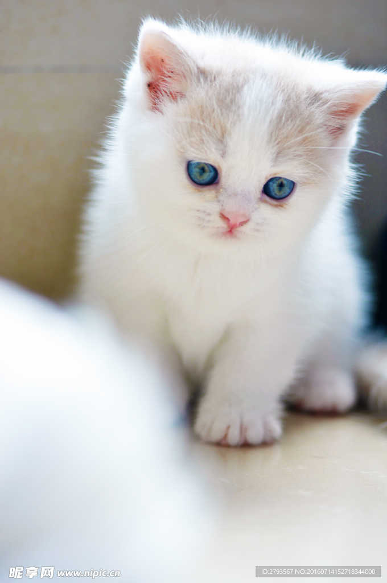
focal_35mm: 158
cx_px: 194
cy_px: 292
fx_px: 2546
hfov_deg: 8.7
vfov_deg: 13.1
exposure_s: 1/100
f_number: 4
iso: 100
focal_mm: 105
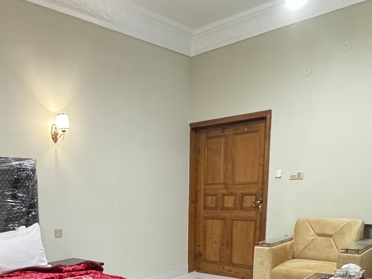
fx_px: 387
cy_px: 260
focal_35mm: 36
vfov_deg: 36.7
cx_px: 89
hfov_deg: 49.2
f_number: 2.2
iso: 1250
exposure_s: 1/50
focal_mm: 2.22
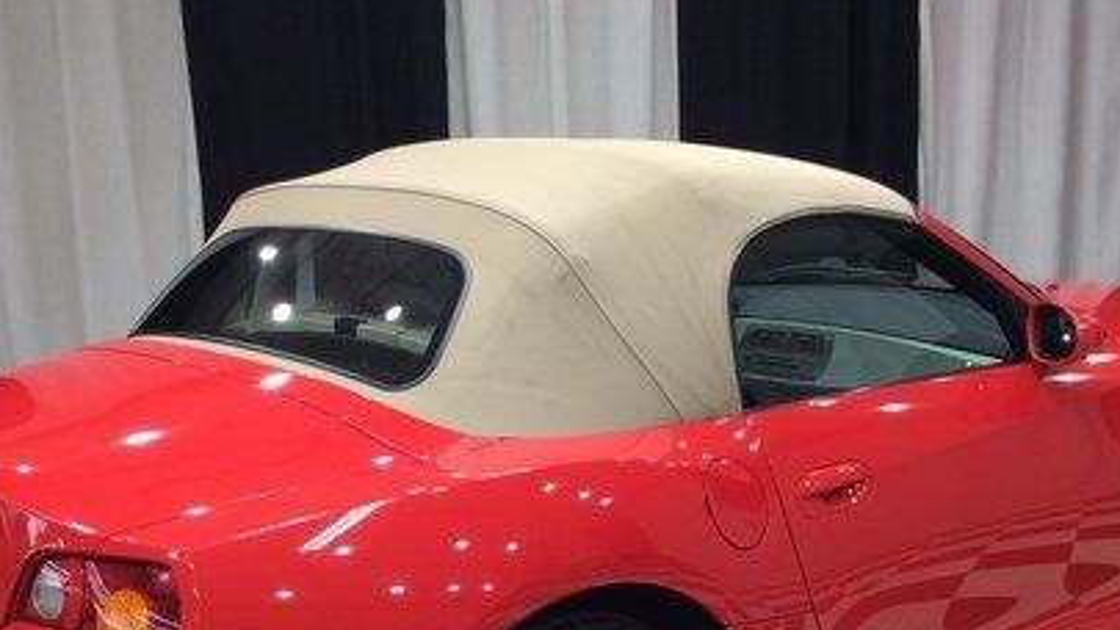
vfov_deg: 21.3
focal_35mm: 55
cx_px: 614
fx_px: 1634
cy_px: 586
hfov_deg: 37.8
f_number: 2.4
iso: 50
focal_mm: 3.3
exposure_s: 1/25
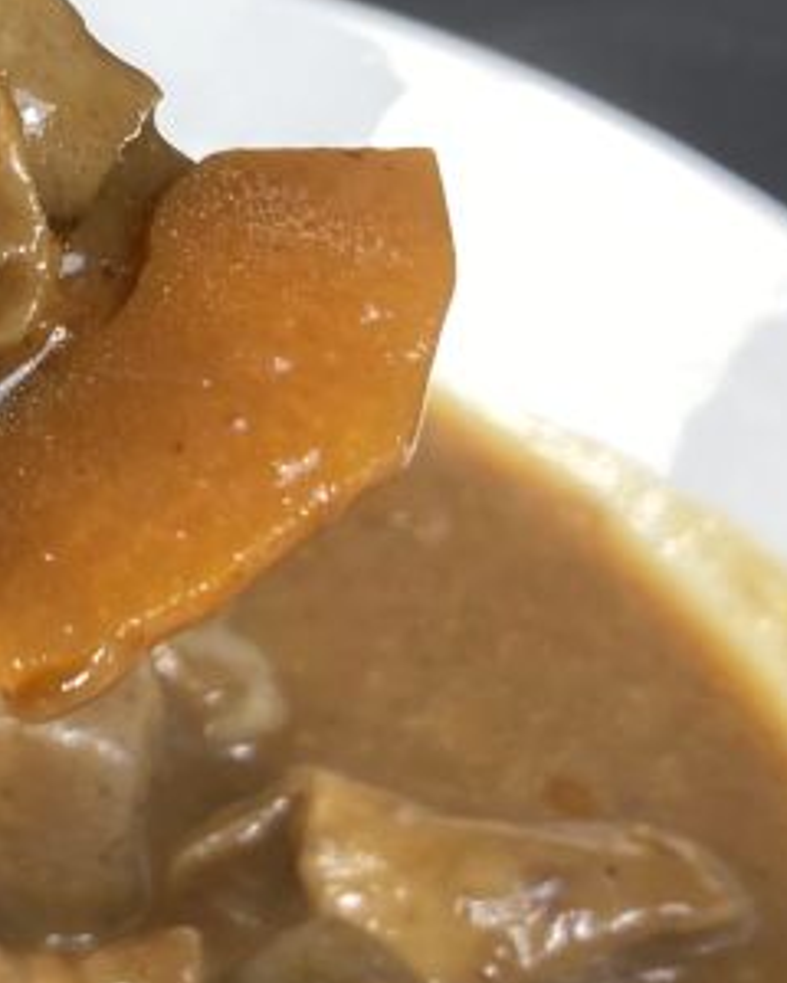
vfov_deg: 25.8
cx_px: -269
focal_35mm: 73
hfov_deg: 19.2
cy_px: 269
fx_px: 2125
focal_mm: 3.99
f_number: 1.8
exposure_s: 1/120
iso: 32
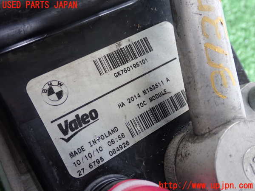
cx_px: 128
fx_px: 324
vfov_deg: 32.9
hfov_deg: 42.9
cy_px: 96
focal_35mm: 44
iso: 500
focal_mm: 7.84
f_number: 4
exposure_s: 1/40
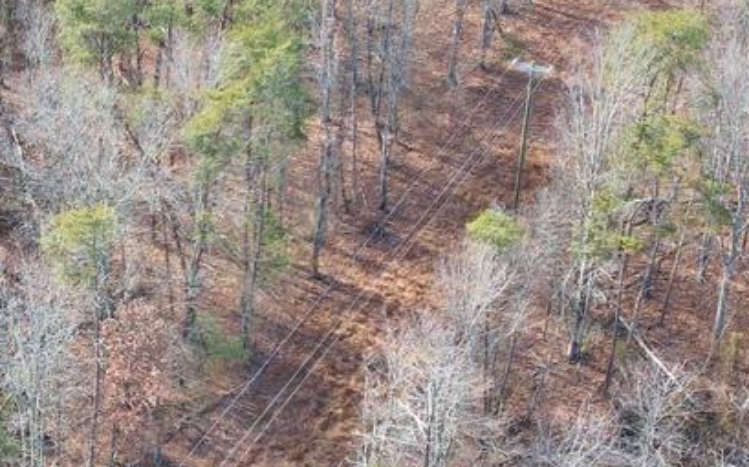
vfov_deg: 16.5
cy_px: 255
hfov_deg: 25.0
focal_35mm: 79
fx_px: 1611
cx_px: 7
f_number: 2.8
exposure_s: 1/180
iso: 100
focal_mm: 8.38
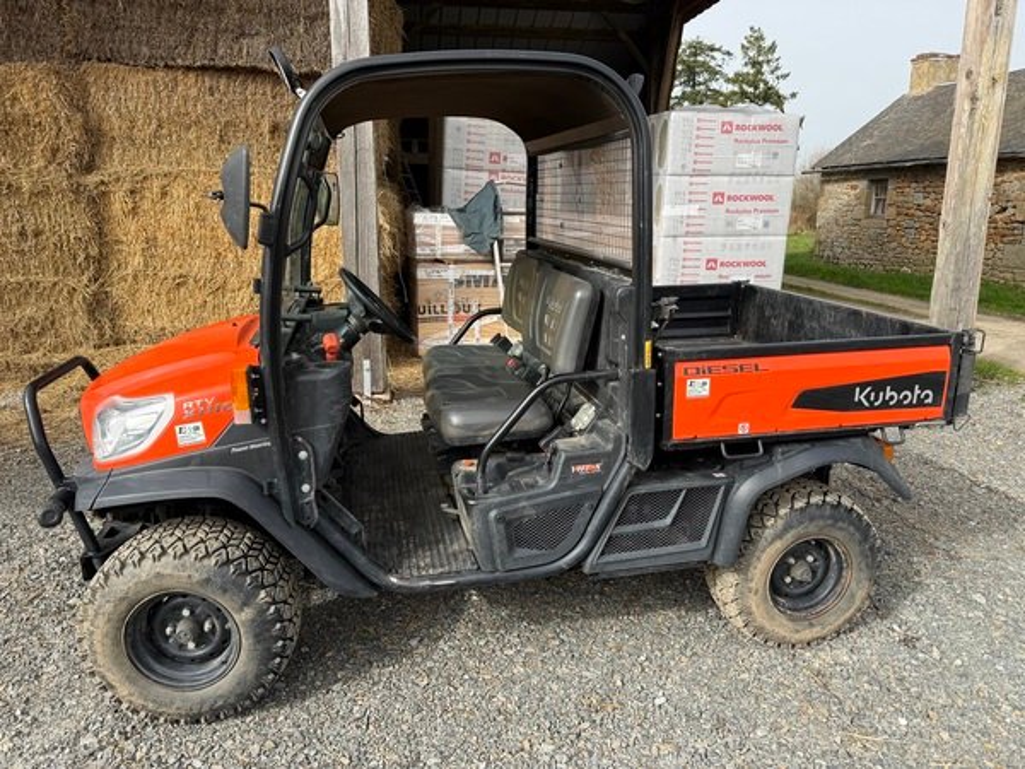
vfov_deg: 56.8
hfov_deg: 71.6
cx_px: 512
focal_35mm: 24
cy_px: 384
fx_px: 711
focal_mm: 6.76
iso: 80
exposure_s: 1/1618
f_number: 1.78
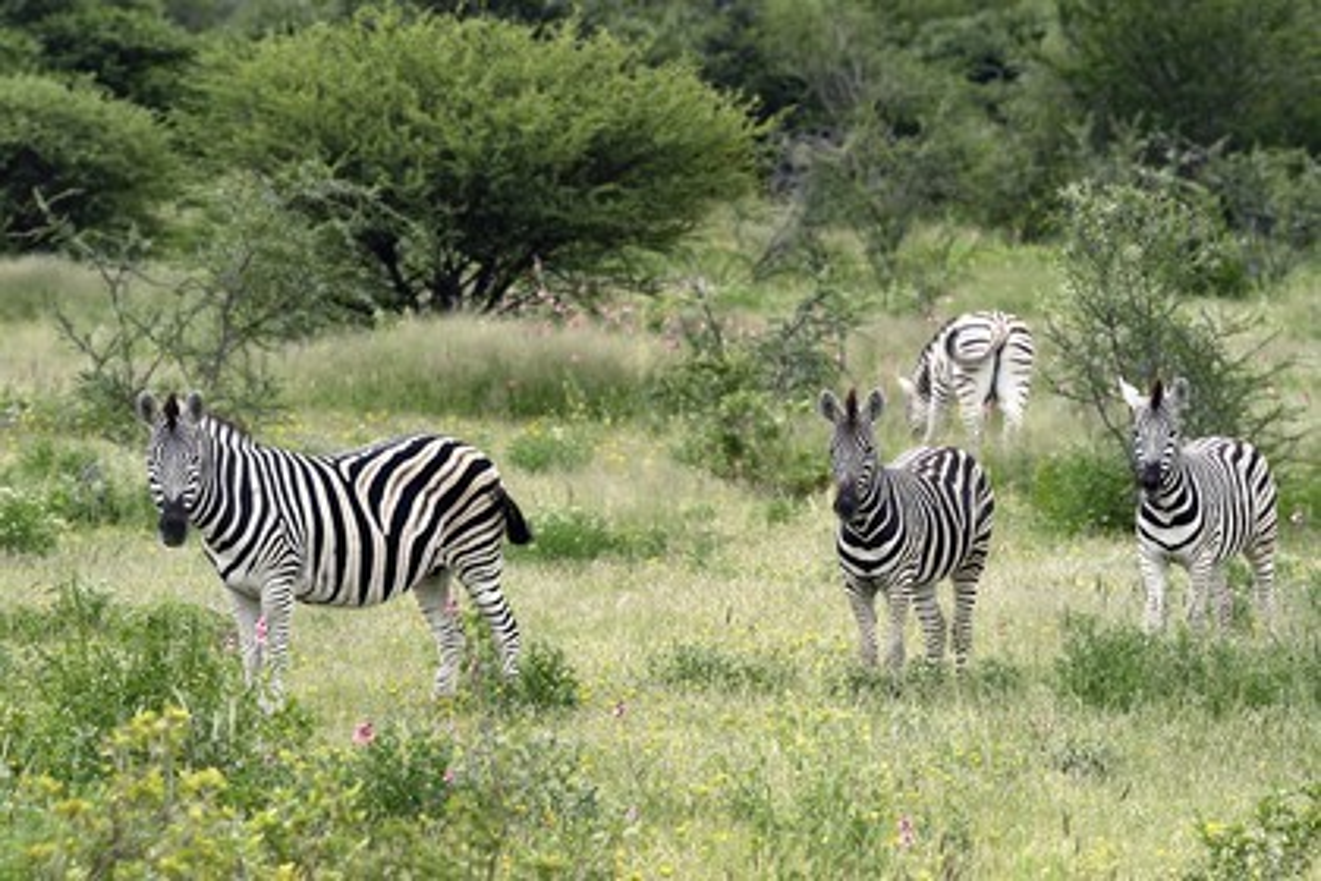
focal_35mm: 280
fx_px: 10274
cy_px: 440
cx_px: 660
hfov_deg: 7.4
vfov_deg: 4.9
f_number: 8
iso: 400
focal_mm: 280
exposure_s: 1/640
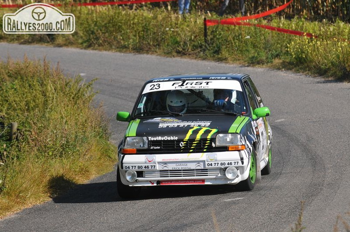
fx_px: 3202
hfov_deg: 6.3
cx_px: 175
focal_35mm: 330
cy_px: 116
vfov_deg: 4.1
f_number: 9
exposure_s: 1/800
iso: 250
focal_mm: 220
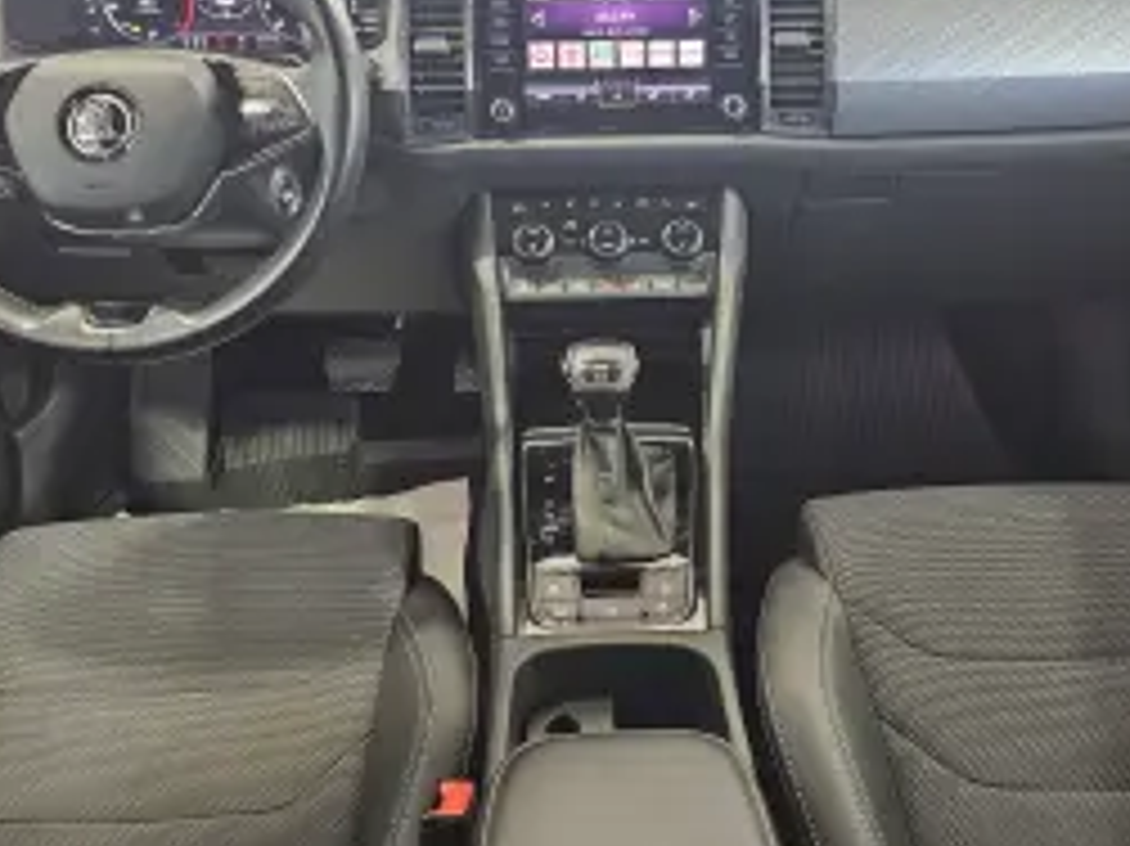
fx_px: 1077
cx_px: 581
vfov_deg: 42.2
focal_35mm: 33
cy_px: 270
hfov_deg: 55.4
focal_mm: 6.3
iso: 400
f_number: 1.7
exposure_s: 1/100
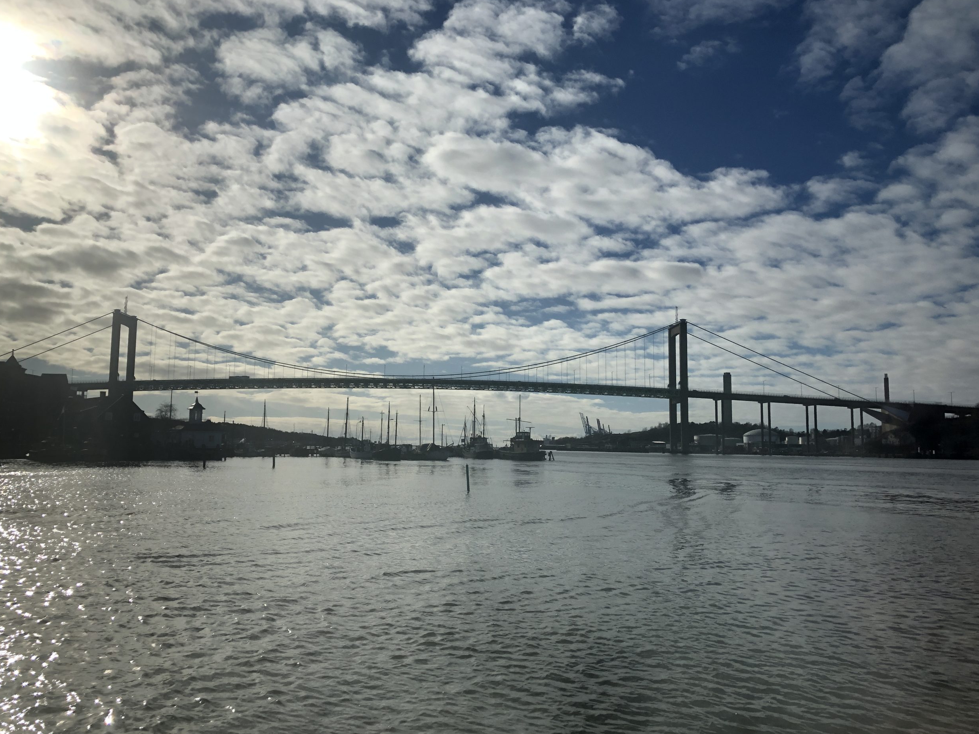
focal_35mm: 29
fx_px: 820
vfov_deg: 48.2
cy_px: 365
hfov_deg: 61.7
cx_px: 477
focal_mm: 3.99
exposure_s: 1/6098
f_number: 1.8
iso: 25
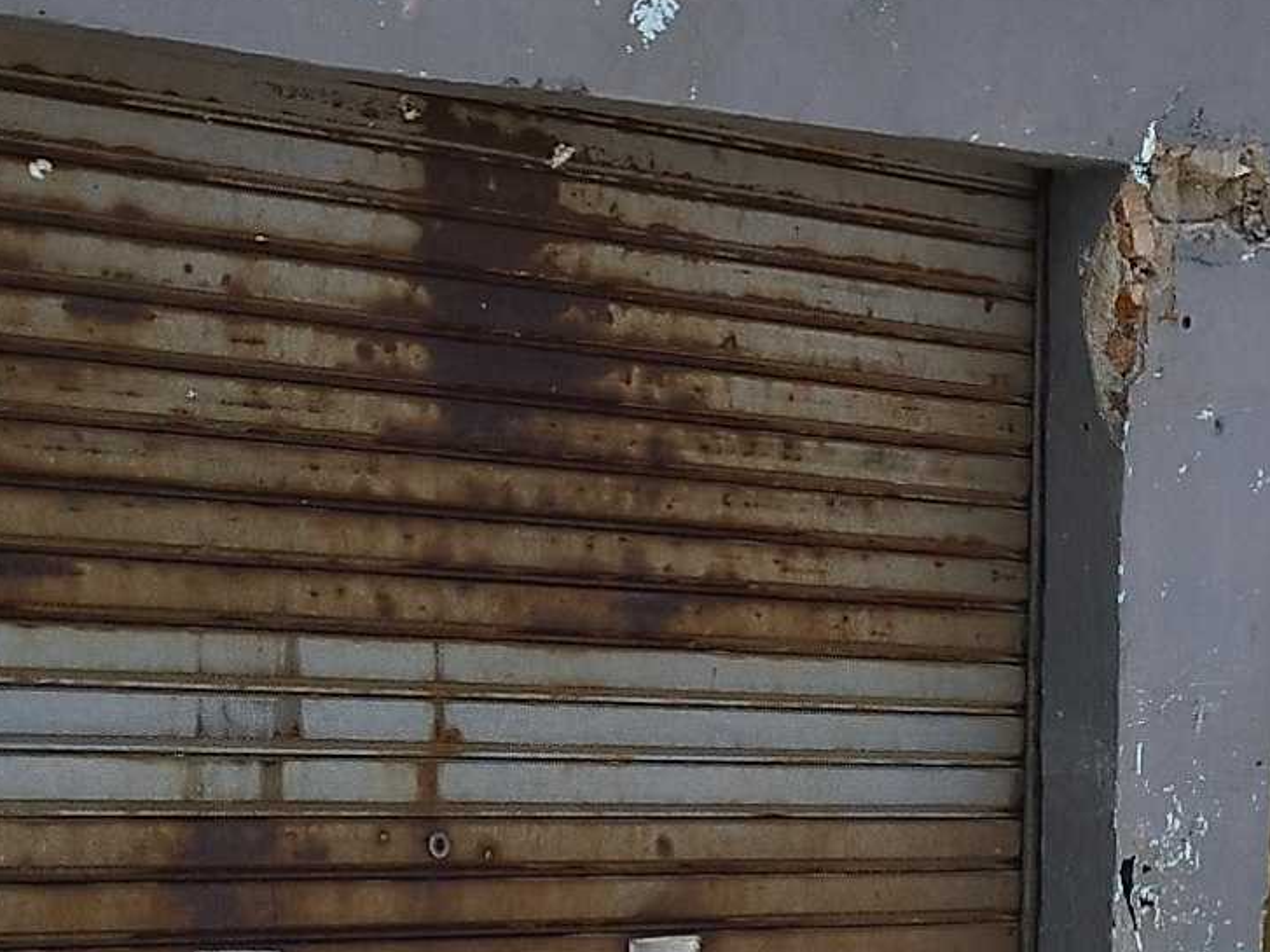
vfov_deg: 11.2
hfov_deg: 13.4
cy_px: 735
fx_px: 4842
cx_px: 2281
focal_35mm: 132
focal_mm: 5.89
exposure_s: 1/731
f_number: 1.89
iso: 50
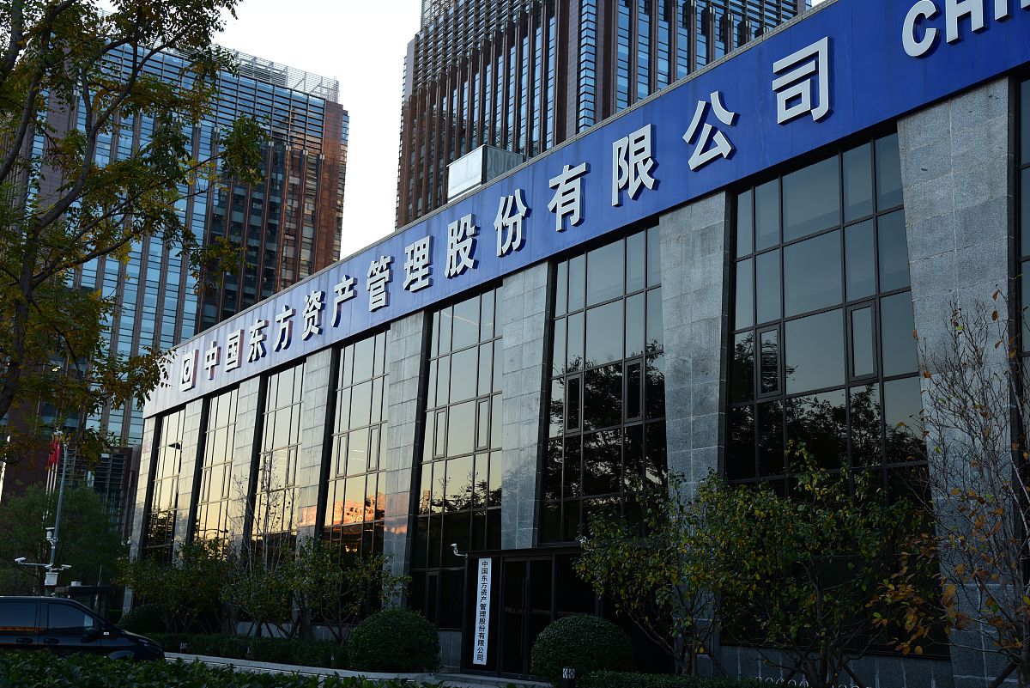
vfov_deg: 33.4
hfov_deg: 48.4
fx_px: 1145
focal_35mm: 40
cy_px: 344
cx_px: 515
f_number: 6.3
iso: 200
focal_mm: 40
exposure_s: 1/60
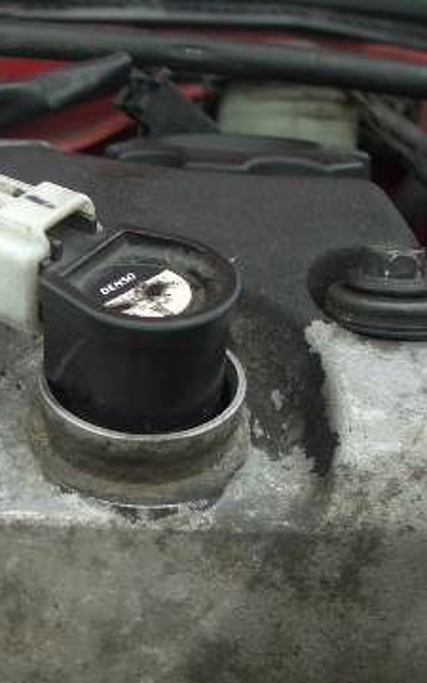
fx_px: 1229
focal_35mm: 66
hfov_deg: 19.3
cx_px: 34
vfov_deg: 31.0
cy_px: 378
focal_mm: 5.8
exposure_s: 1/100
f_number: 2.6
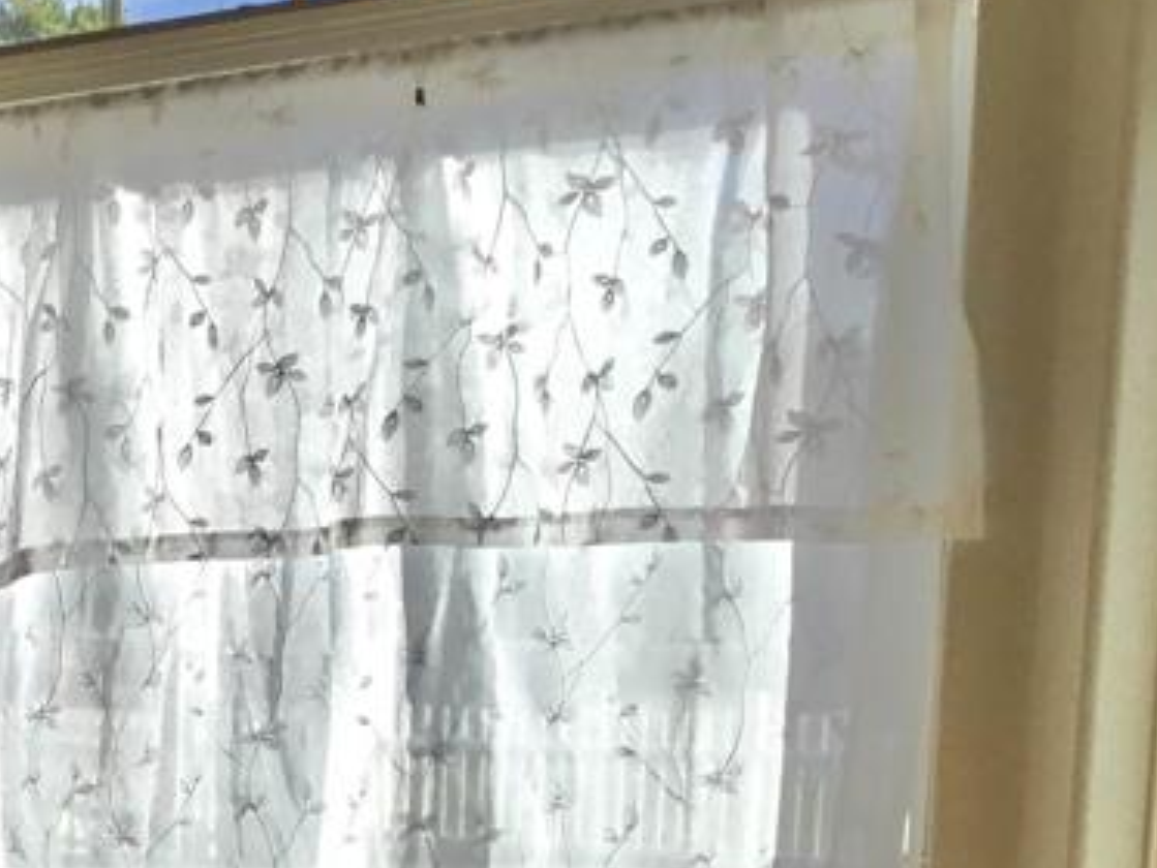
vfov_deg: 16.7
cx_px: -372
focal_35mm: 85
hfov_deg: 20.8
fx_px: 2842
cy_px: 998
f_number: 2.4
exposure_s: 1/1253
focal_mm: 3.3
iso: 25
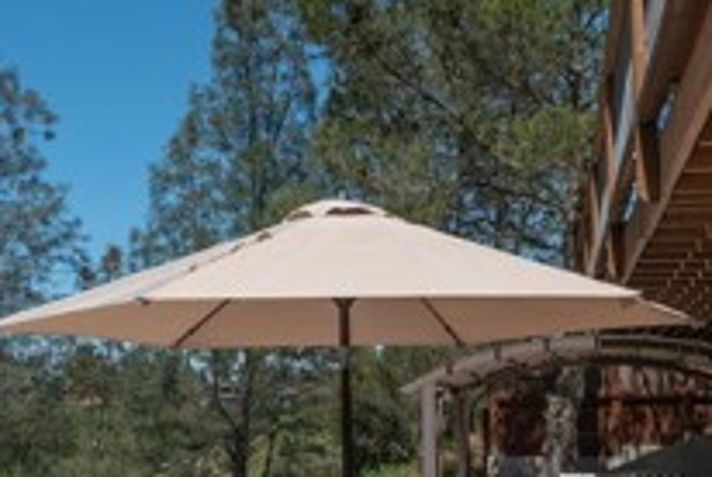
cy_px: 382
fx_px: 1228
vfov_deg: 21.7
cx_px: 277
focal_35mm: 62
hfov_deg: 32.2
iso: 640
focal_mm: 20
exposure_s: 1/400
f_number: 16
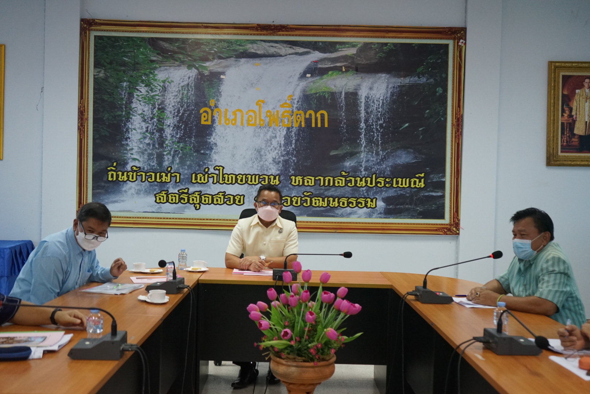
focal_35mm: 41
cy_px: 197
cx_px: 295
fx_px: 672
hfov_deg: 47.4
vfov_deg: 32.7
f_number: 4.5
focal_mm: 41
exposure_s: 1/160
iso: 2500
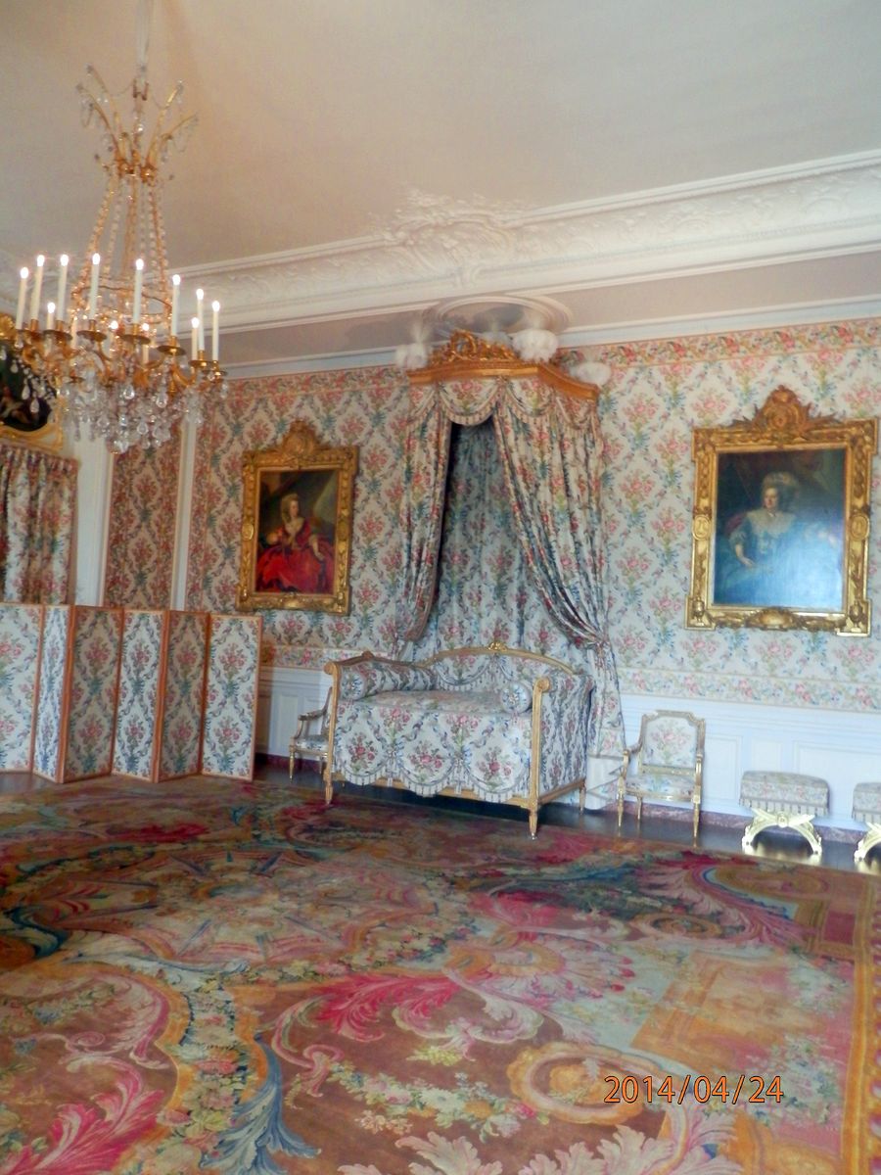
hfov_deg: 54.9
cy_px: 588
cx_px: 440
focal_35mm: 25
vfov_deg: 69.4
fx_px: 848
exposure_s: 1/8
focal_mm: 4.5
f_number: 3
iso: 200
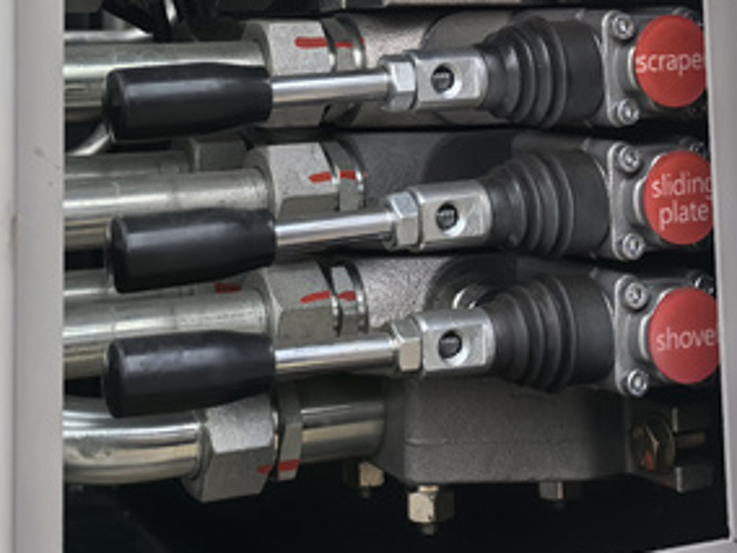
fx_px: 1618
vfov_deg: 18.1
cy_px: -171
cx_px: 420
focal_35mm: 76
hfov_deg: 25.6
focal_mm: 5.75
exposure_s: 1/557
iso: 50
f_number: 2
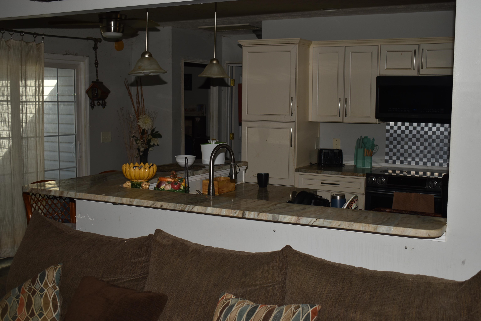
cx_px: 240
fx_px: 601
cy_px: 160
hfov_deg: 43.6
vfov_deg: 29.9
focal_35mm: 45
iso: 100
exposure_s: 1/200
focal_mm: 30
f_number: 4.2
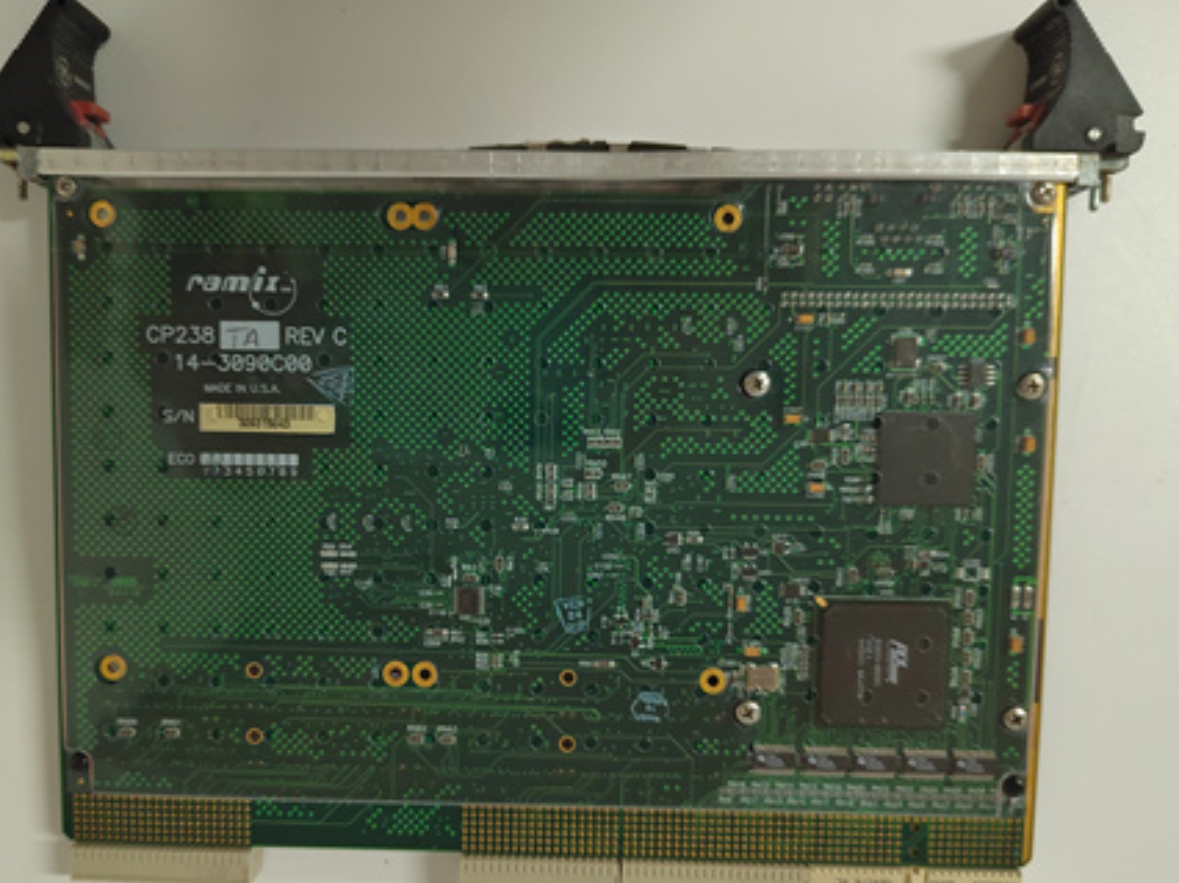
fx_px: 919
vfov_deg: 51.2
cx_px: 540
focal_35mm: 27
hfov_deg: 65.2
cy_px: 489
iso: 2484
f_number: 1.9
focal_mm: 5.52
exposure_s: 1/100
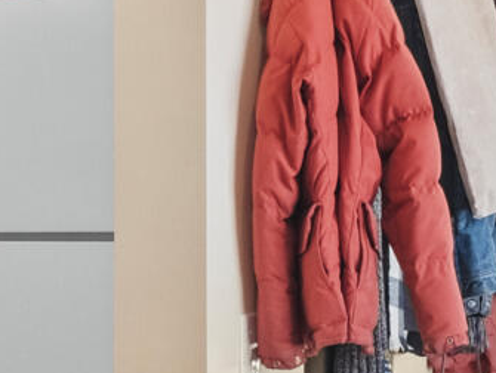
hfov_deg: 11.5
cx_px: 178
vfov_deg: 8.6
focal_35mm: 172
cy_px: 265
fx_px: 2467
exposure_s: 1/4
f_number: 8
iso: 500
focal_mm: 13.2
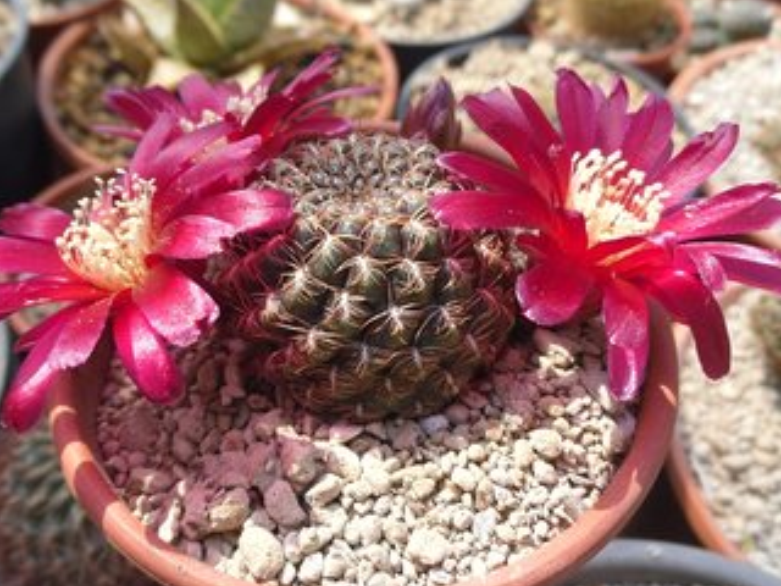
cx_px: 312
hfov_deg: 52.3
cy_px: 264
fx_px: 790
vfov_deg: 40.7
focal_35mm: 35
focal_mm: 5.1
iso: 80
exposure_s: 1/291
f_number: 3.4
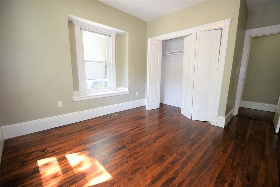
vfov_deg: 77.3
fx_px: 117
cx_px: 140
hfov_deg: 100.4
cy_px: 94
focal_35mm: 15
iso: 800
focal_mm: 10
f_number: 4.5
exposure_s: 1/80
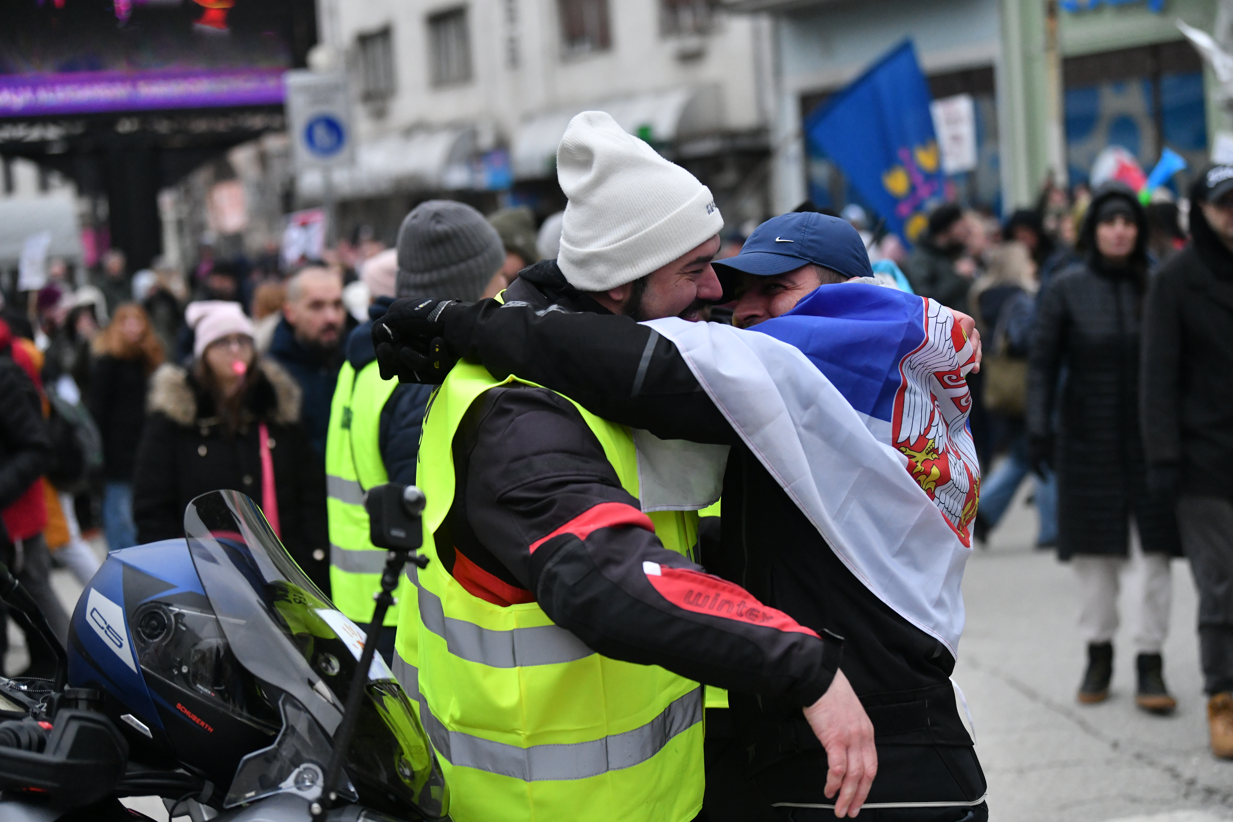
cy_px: 411
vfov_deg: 19.5
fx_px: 2397
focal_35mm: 70
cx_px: 616
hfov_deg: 28.8
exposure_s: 1/8000
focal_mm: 70
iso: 3200
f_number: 2.8
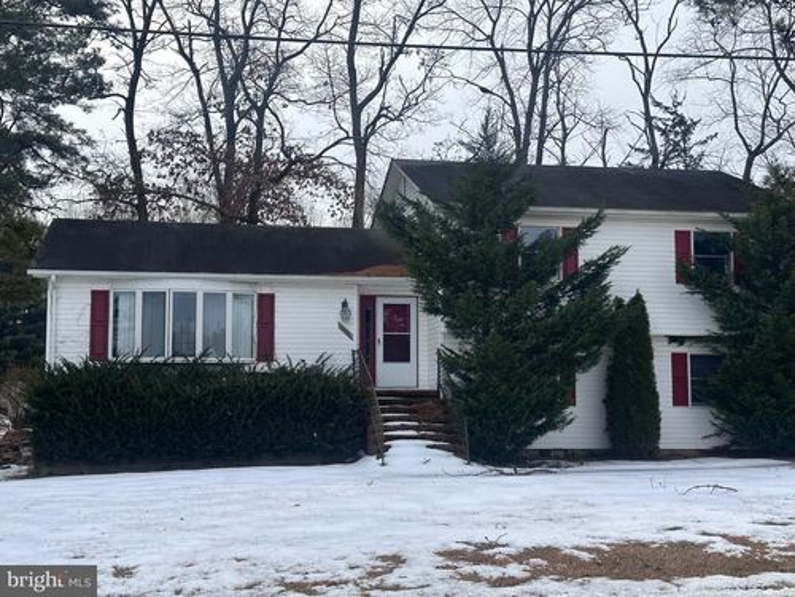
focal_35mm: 48
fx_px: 1102
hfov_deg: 39.7
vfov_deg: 30.3
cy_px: 298
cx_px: 398
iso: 64
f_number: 1.78
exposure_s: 1/4016
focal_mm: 6.86
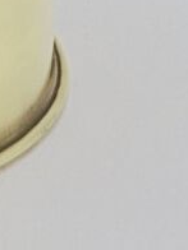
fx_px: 2766
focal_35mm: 382
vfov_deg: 5.1
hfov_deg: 3.8
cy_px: -298
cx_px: -212
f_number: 6.7
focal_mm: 14.9
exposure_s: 1/125
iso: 100
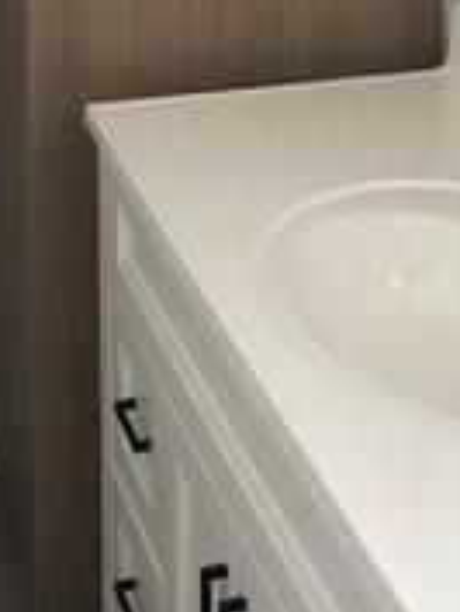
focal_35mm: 94
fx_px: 1664
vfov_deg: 19.3
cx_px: 201
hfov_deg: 15.7
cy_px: -183
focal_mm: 5.1
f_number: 1.6
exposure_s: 1/60
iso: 125
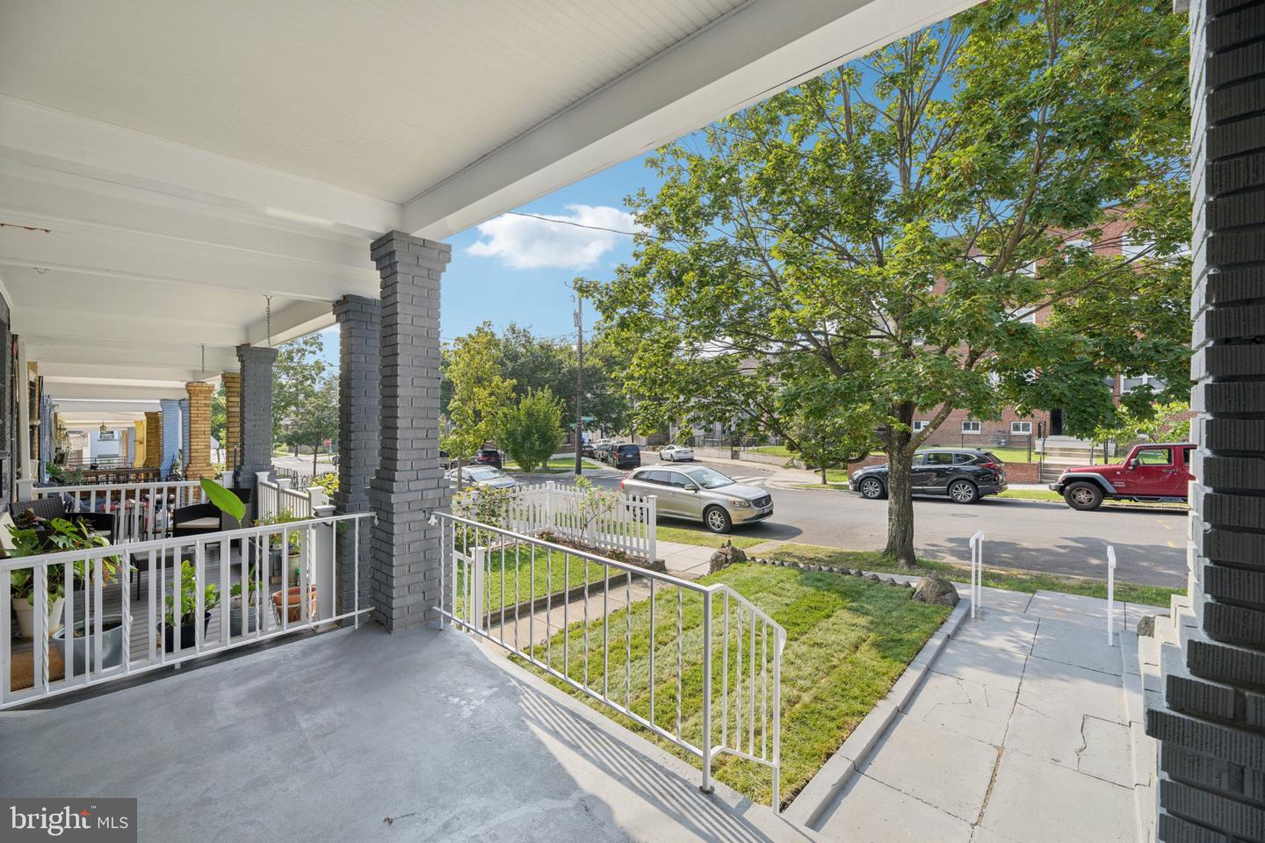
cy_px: 422
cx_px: 632
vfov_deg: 81.2
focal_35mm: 14
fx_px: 492
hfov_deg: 104.3
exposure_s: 1/250
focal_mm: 14
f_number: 8
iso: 100
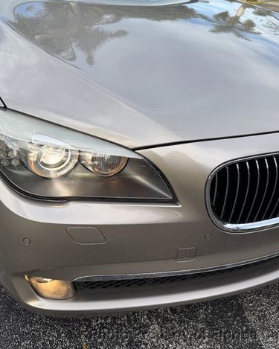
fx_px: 330
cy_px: 172
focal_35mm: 32
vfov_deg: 55.7
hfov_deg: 45.8
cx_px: 141
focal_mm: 6.76
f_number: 1.78
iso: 80
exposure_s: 1/1091
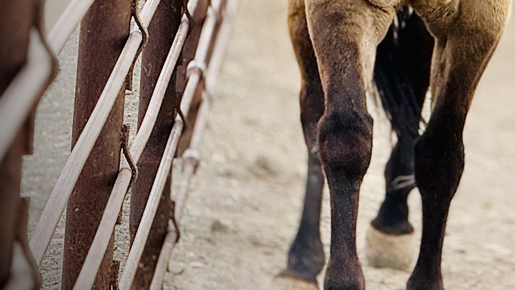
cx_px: 563
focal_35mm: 304
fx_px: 4151
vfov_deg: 4.0
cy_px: -30
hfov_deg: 7.1
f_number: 2.8
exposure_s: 1/144
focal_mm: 15.66
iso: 64
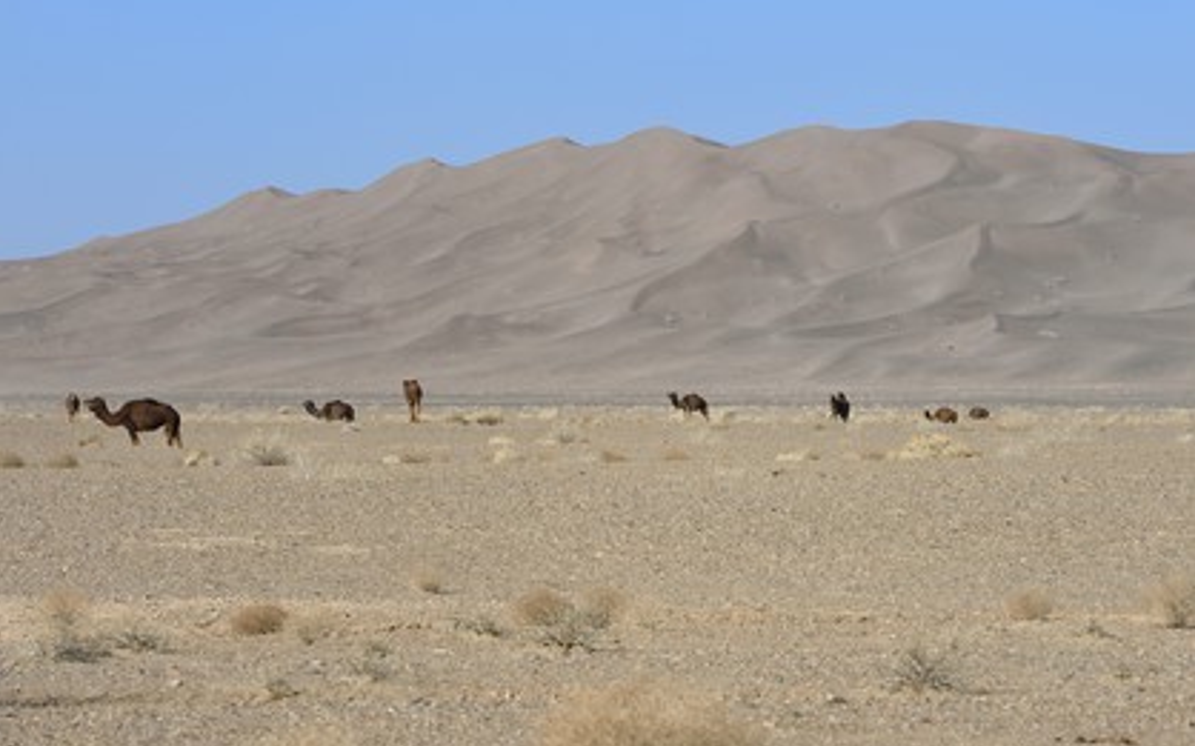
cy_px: 392
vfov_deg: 6.4
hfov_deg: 10.2
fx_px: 6675
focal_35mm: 205
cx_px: 598
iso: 200
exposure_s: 1/250
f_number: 13
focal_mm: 200
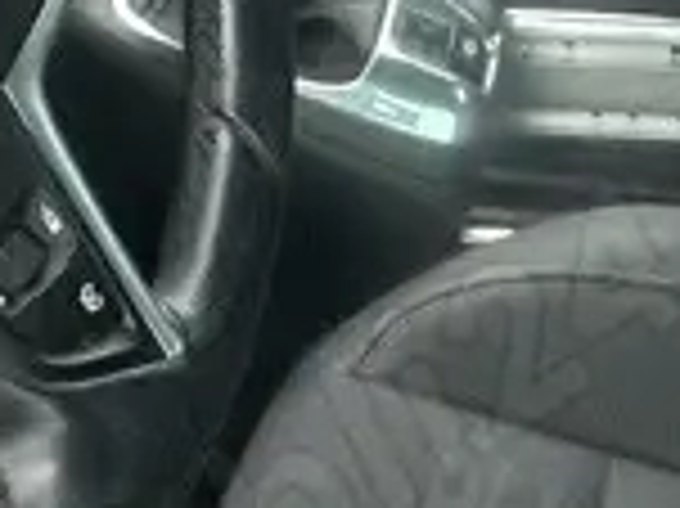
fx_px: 1825
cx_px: 752
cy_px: -733
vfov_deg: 12.3
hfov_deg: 20.1
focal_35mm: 93
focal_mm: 2.22
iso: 320
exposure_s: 1/85
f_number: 2.2
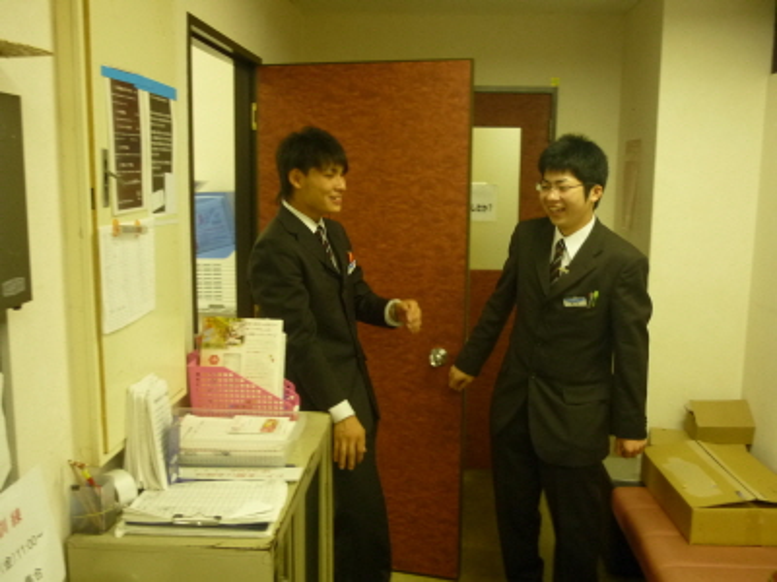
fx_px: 741
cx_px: 388
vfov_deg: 42.9
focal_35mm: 33
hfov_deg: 55.4
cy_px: 291
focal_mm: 5.5
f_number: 2.8
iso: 250
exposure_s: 1/30
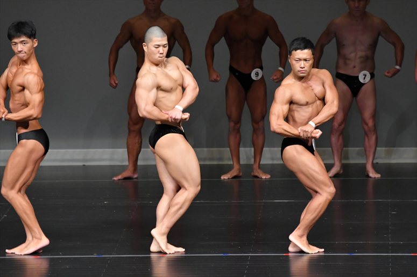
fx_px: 3994
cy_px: 138
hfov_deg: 6.0
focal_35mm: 345
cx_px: 208
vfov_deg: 4.0
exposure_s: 1/400
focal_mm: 230
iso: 4000
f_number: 5.6
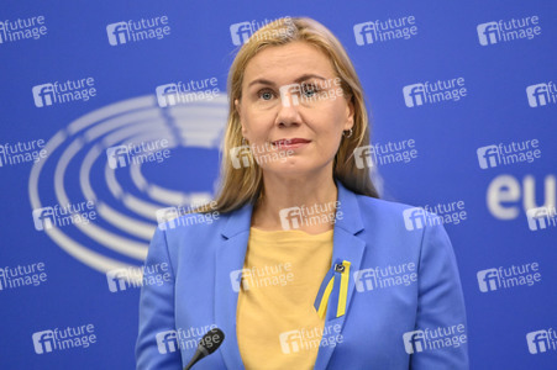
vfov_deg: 6.9
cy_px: 185
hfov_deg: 10.3
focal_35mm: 200
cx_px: 278
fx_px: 3092
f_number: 2.8
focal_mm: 200
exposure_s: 1/1000
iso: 5000
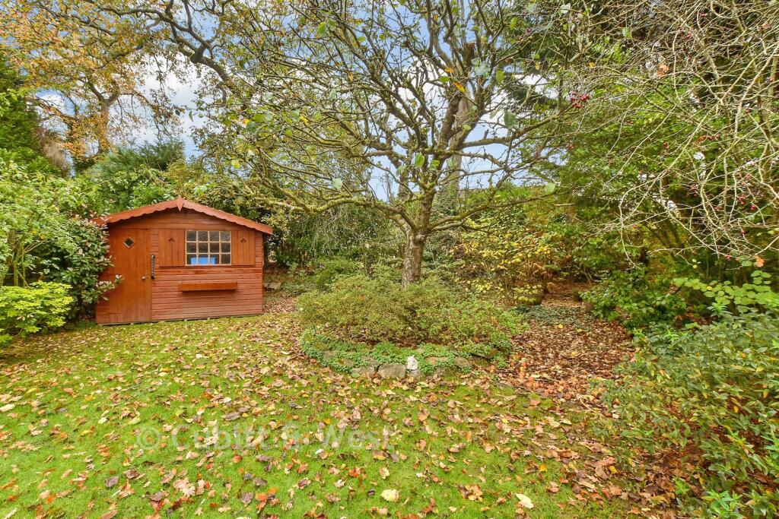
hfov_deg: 100.4
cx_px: 390
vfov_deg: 77.3
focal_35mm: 15
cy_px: 260
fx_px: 325
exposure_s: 1/60
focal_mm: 10
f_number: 8
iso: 400
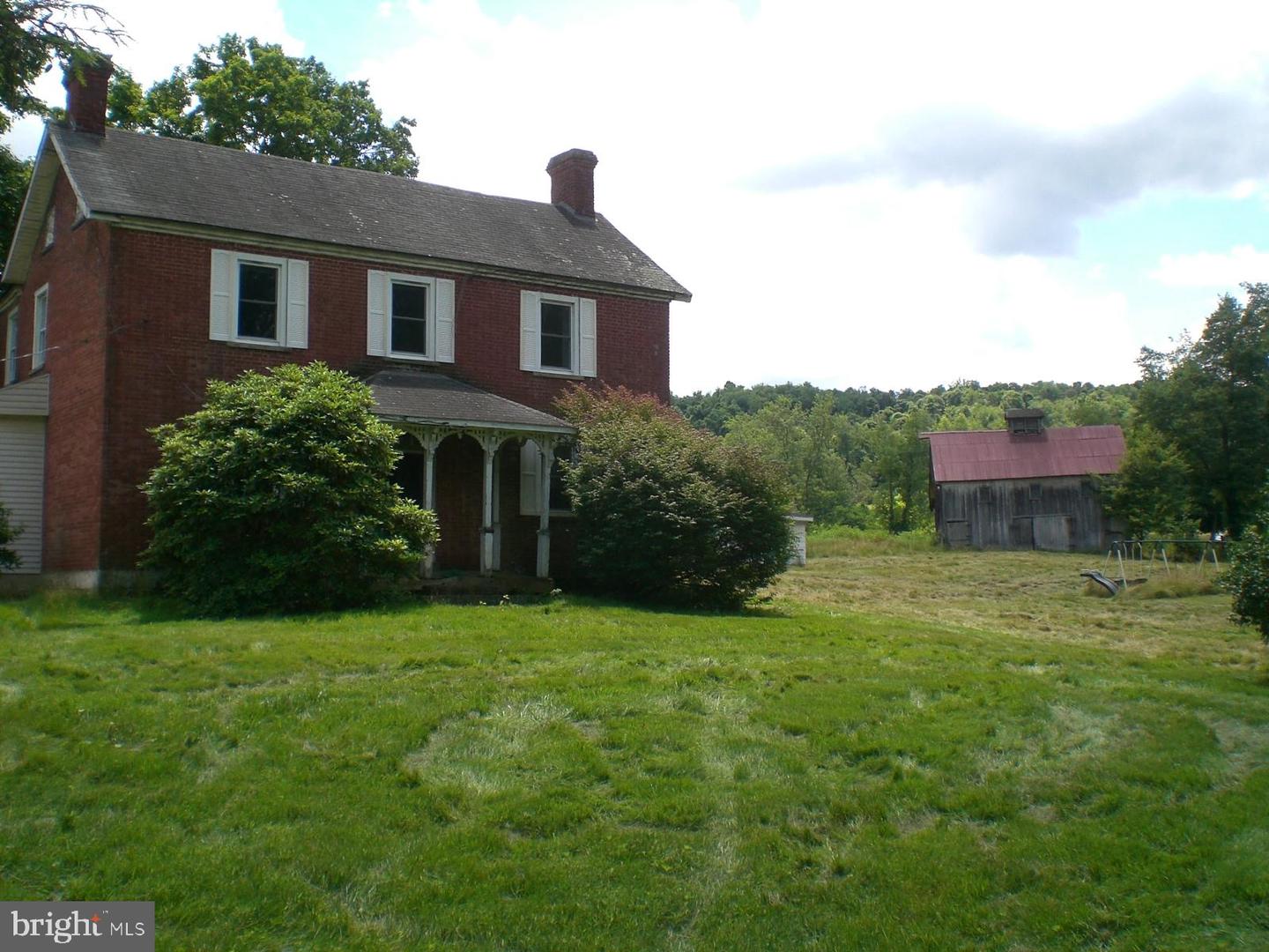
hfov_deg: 49.0
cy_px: 476
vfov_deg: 37.7
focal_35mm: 38
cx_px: 634
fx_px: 1393
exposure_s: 1/200
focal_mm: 6.3
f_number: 4.4
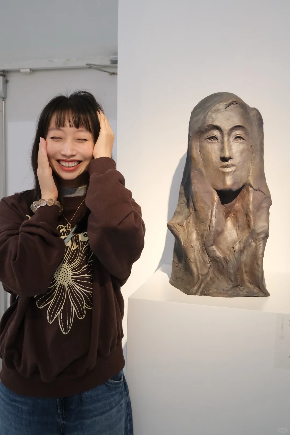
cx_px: 145
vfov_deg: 51.9
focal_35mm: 37
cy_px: 218
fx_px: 447
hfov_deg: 35.9
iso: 3200
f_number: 4.4
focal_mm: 24.9
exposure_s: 1/100
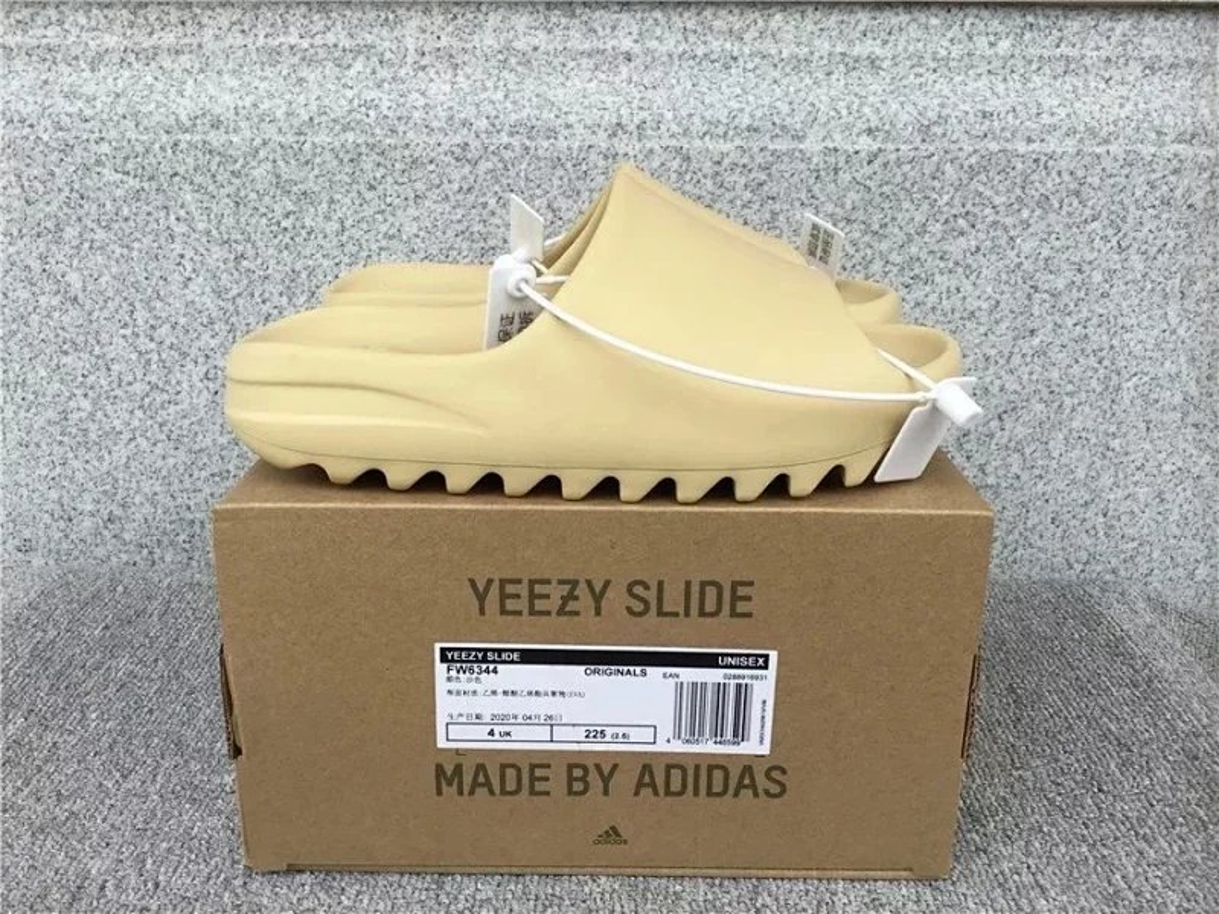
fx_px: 1092
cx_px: 610
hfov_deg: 58.4
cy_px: 457
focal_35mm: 31
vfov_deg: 45.4
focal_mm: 3.3
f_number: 2.4
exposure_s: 1/438
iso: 25
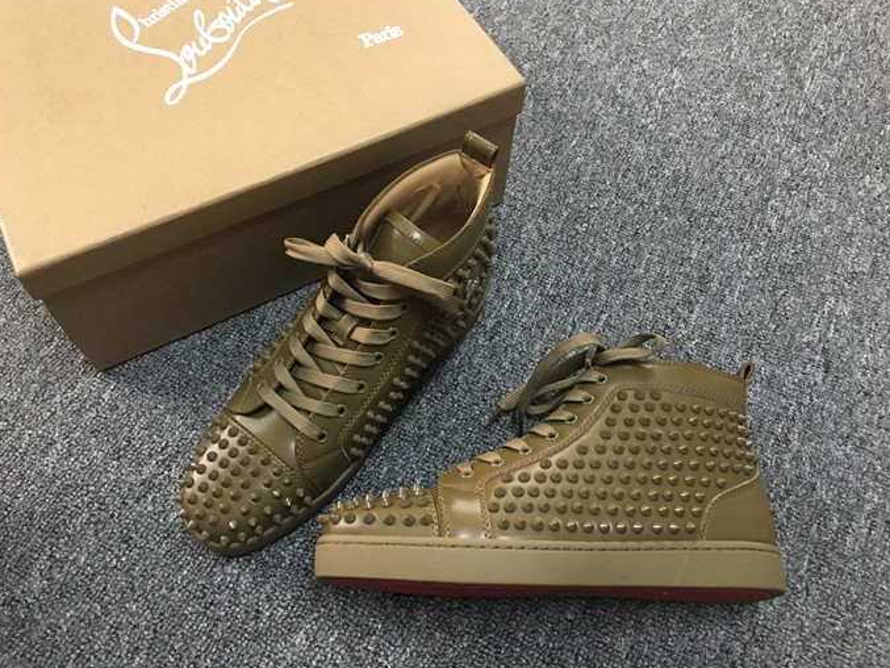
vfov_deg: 46.8
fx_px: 771
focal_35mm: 30
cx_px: 440
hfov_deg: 60.0
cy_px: 328
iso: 200
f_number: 2.2
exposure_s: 1/20
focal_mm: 4.15
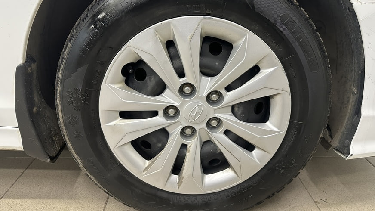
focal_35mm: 27
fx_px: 268
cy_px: 92
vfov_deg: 42.8
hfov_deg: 69.9
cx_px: 190
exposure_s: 1/50
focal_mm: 6.86
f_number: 1.78
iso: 200
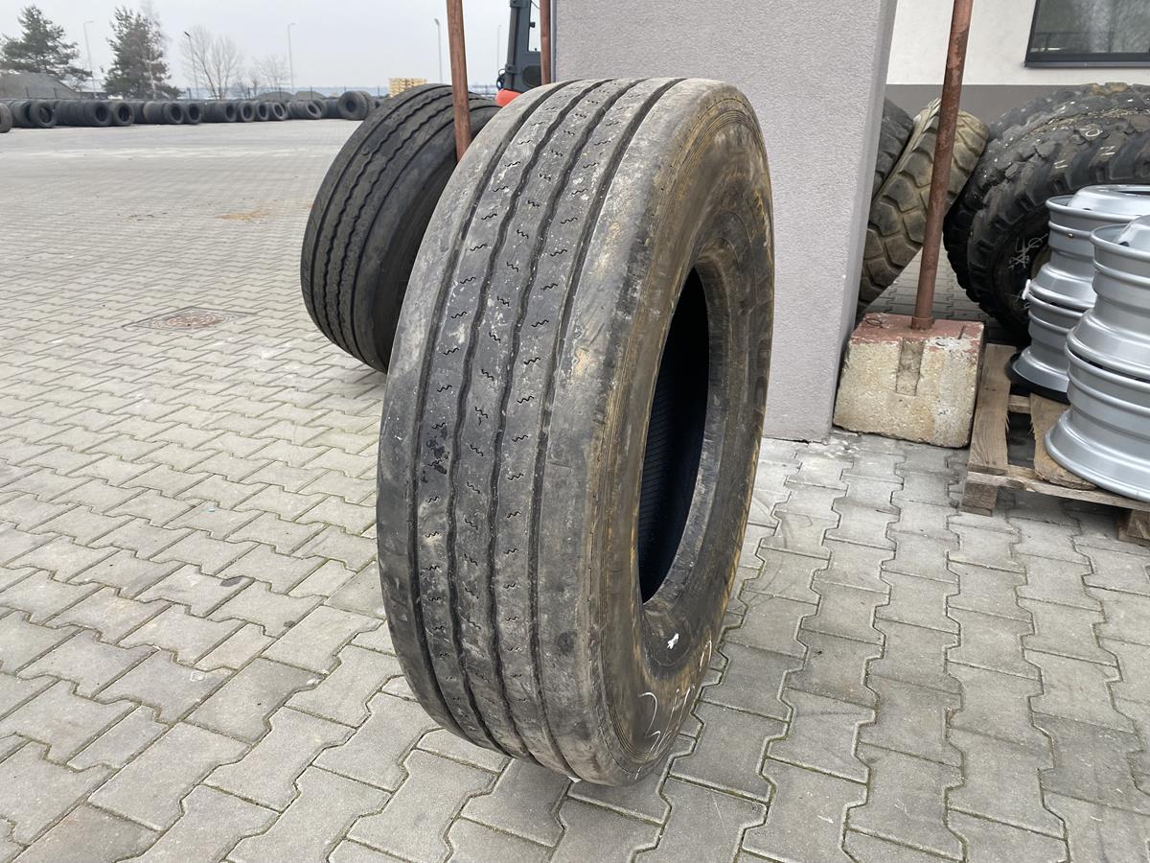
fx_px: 864
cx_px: 575
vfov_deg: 53.1
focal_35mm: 26
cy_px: 432
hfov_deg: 67.3
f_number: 1.8
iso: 50
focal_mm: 4.25
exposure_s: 1/121
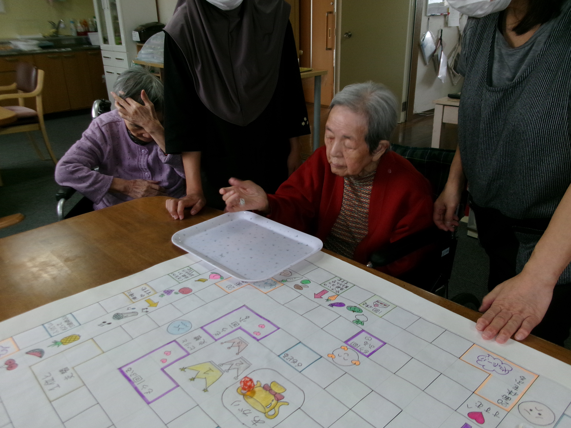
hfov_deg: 63.4
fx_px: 462
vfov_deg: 49.7
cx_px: 286
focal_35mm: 28
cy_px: 214
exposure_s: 1/34
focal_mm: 5.1
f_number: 3.9
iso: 200
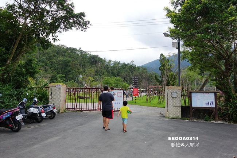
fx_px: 158
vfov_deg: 53.1
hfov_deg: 73.8
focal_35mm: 24
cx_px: 118
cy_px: 79
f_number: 5.6
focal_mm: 8.82
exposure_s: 1/160
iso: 125
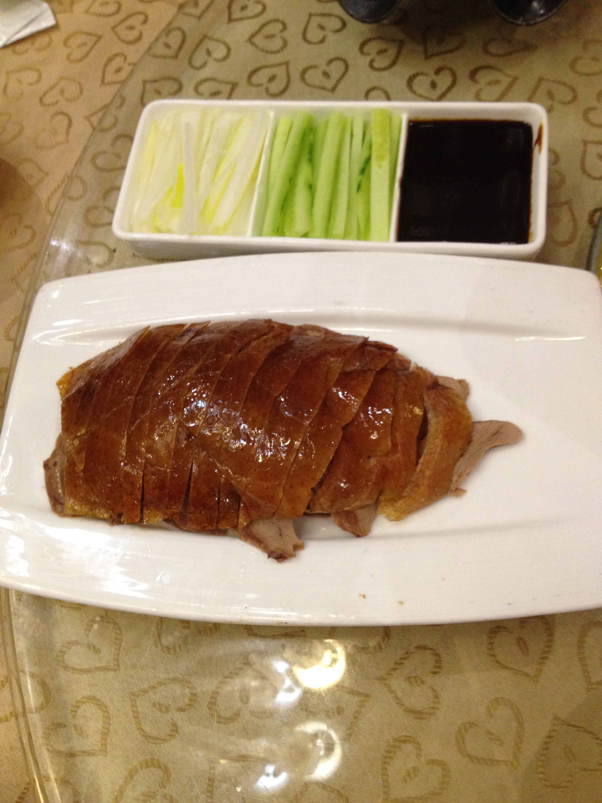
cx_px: 301
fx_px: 812
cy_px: 402
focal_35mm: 35
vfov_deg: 52.6
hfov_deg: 40.7
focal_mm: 4.28
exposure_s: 1/20
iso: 250
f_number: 2.4
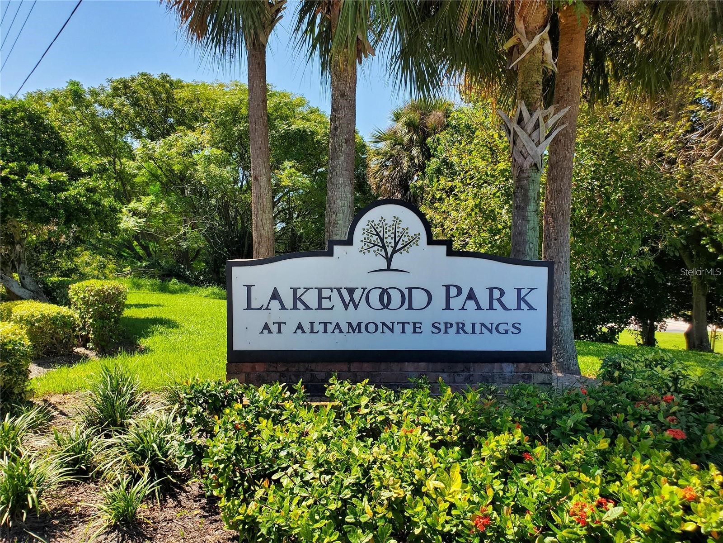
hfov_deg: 67.3
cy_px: 272
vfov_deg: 53.1
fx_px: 543
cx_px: 362
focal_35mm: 26
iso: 50
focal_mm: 4.3
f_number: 2.4
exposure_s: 1/757
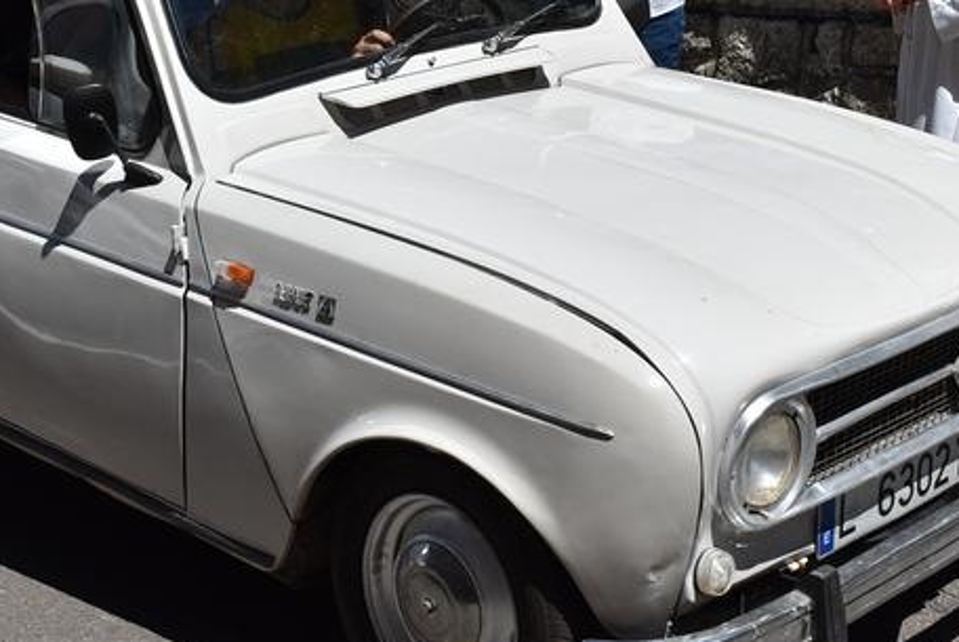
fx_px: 2053
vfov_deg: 17.7
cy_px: 162
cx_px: 469
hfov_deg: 26.3
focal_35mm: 77
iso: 200
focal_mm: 26
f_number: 10
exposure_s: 1/400
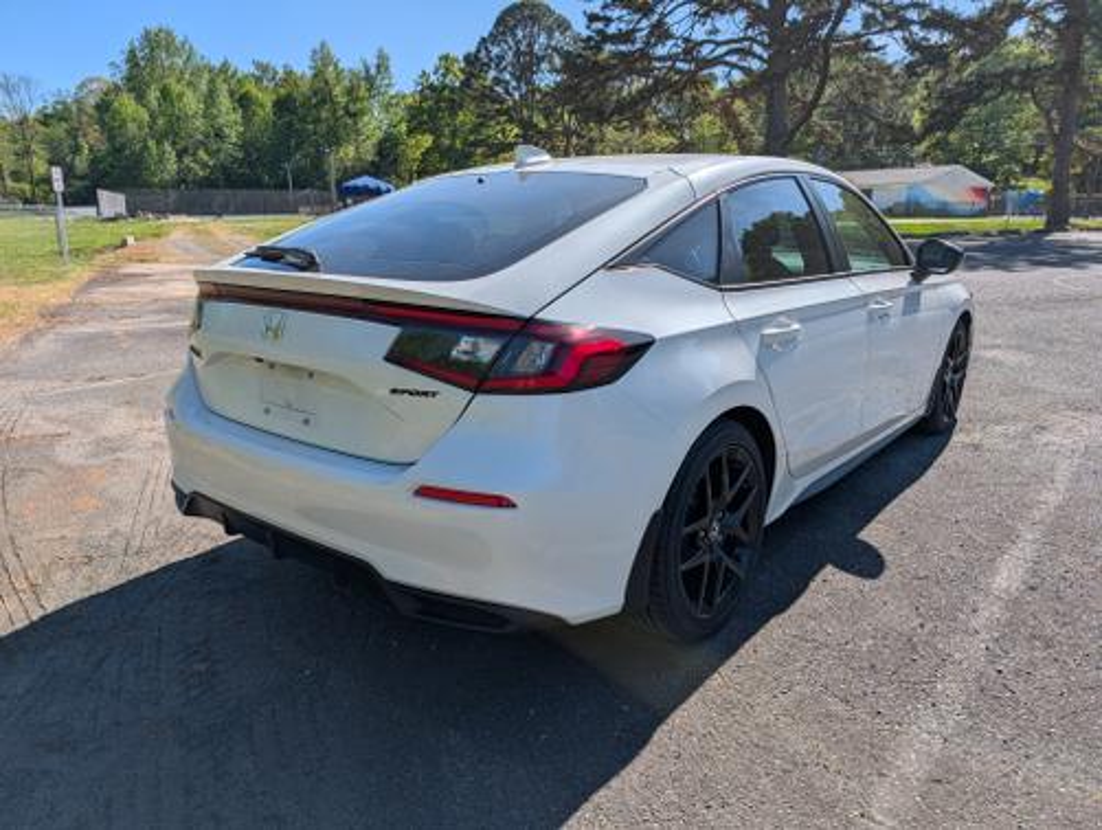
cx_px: 551
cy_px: 415
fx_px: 765
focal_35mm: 24
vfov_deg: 56.9
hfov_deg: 71.5
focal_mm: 6.9
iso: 19
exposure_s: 1/1488
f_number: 1.68
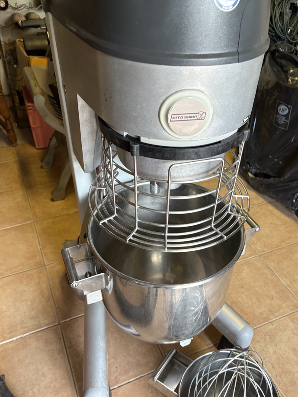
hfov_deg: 48.2
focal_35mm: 29
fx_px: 333
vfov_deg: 61.5
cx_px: 162
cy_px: 218
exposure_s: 1/50
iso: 160
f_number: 1.6
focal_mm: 5.96
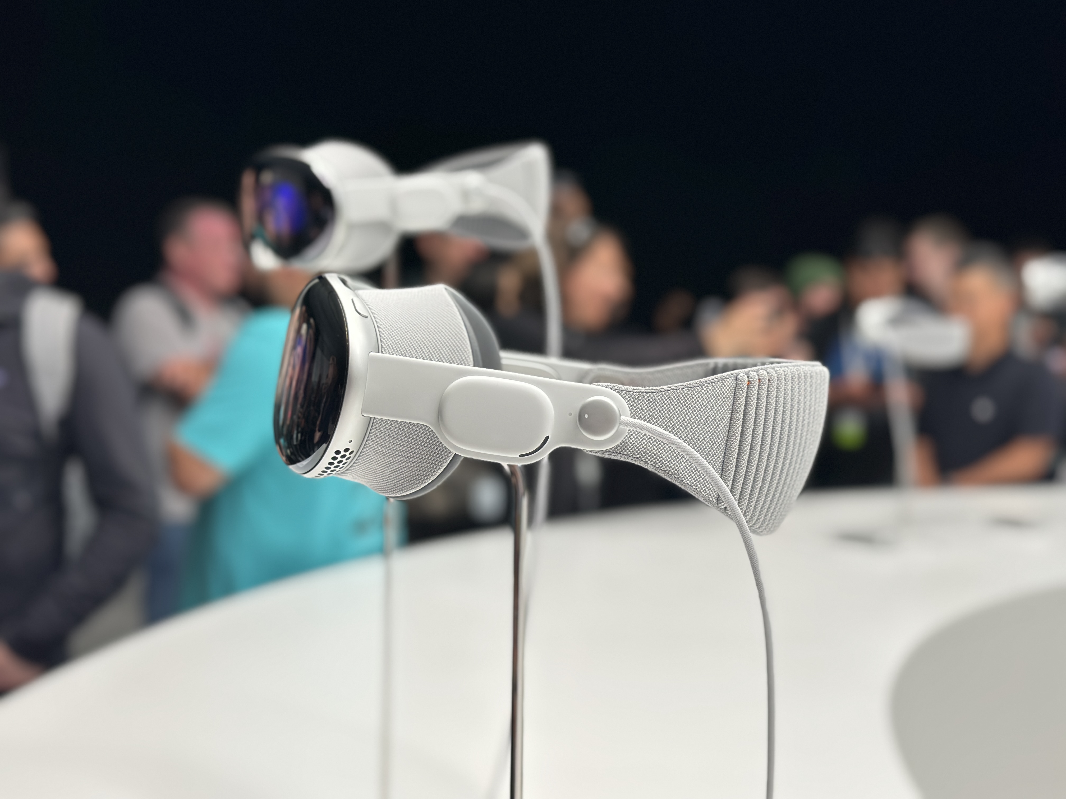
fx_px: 1478
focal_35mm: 48
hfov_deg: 39.7
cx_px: 533
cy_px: 400
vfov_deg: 30.3
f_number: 1.78
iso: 125
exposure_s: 1/71
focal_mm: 6.86
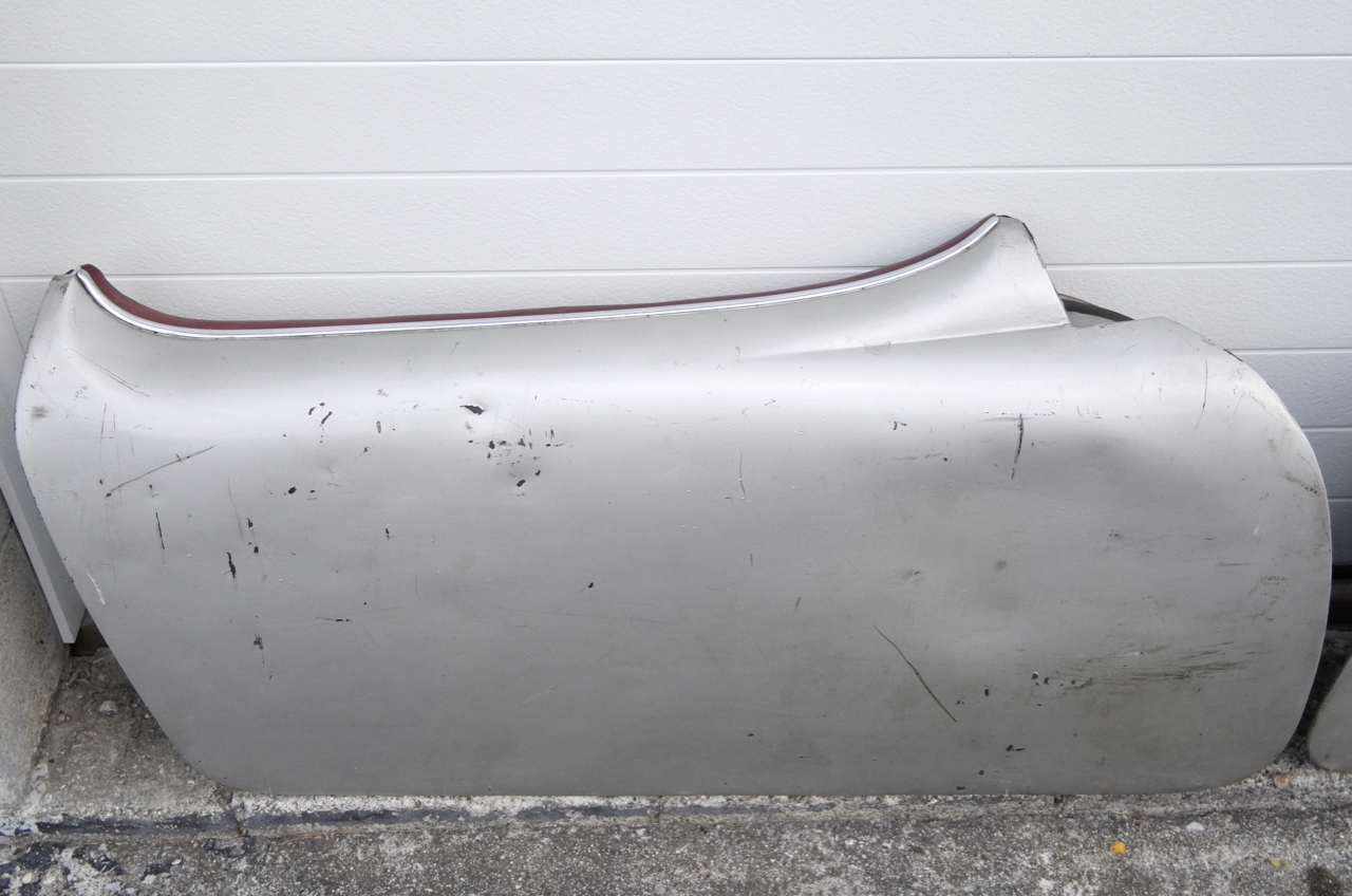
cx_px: 676
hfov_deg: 52.0
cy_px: 448
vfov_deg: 35.8
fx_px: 1387
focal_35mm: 37
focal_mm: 24.9
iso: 800
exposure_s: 1/640
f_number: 4.1
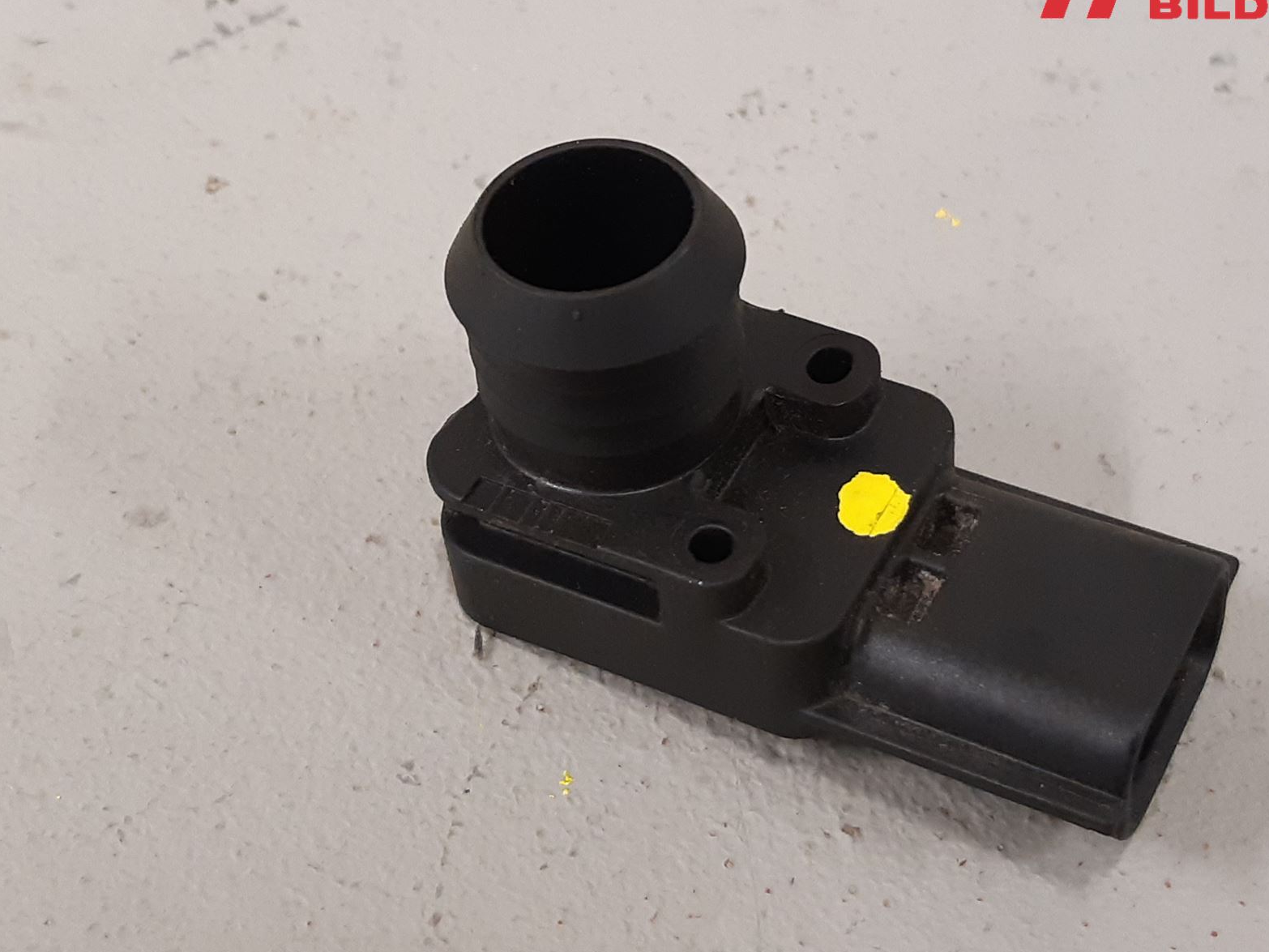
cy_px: 504
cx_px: 708
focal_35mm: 34
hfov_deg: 53.8
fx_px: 1247
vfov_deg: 41.8
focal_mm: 3.93
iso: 200
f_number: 1.7
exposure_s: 1/50
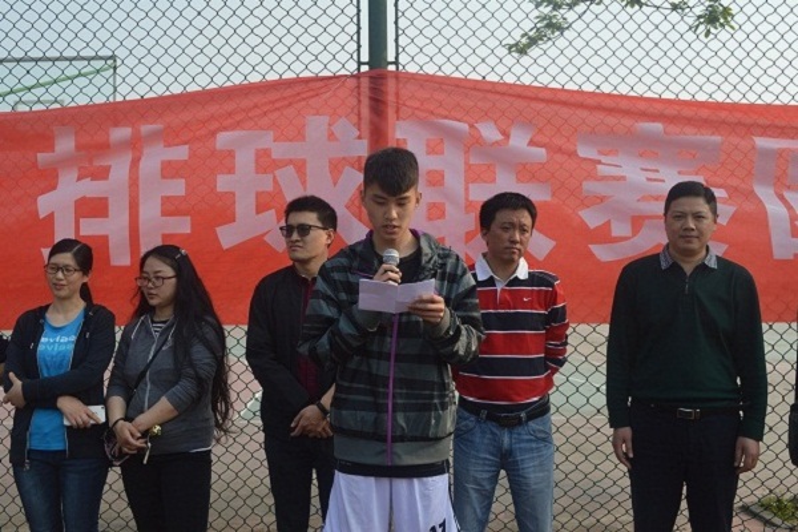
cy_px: 266
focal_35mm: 36
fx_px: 798
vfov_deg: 36.9
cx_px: 399
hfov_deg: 53.1
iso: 100
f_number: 8
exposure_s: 1/250
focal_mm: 24
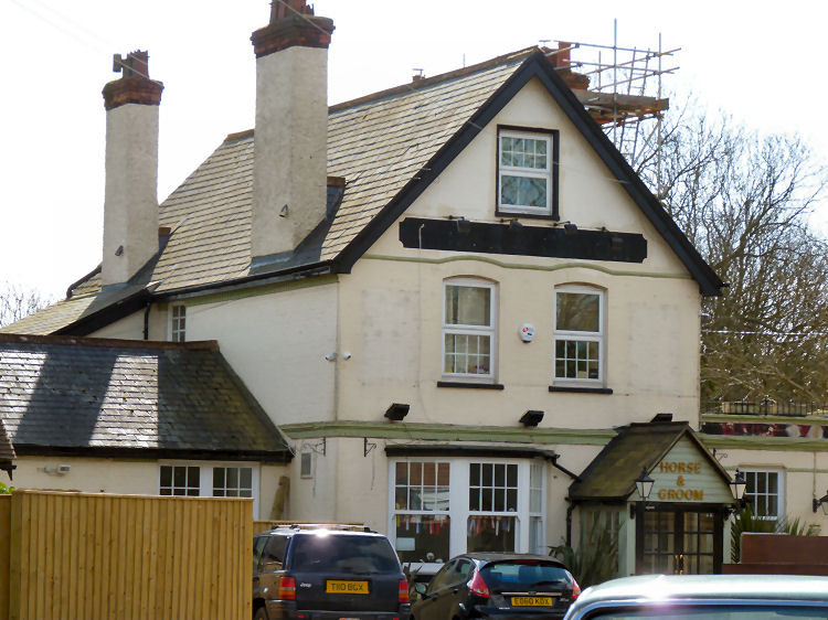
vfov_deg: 13.1
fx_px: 2702
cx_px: 414
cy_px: 310
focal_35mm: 113
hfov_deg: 17.4
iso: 80
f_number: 4
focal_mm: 20.1
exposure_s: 1/250
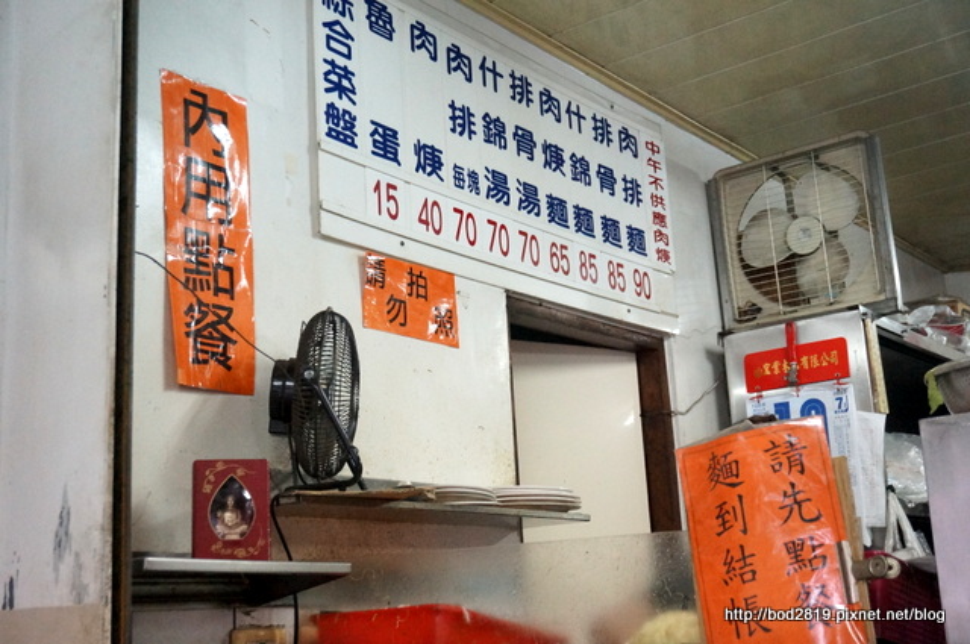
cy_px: 322
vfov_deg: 29.8
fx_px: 1211
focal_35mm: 45
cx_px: 485
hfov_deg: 43.7
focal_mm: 30
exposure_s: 1/160
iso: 3200
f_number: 5
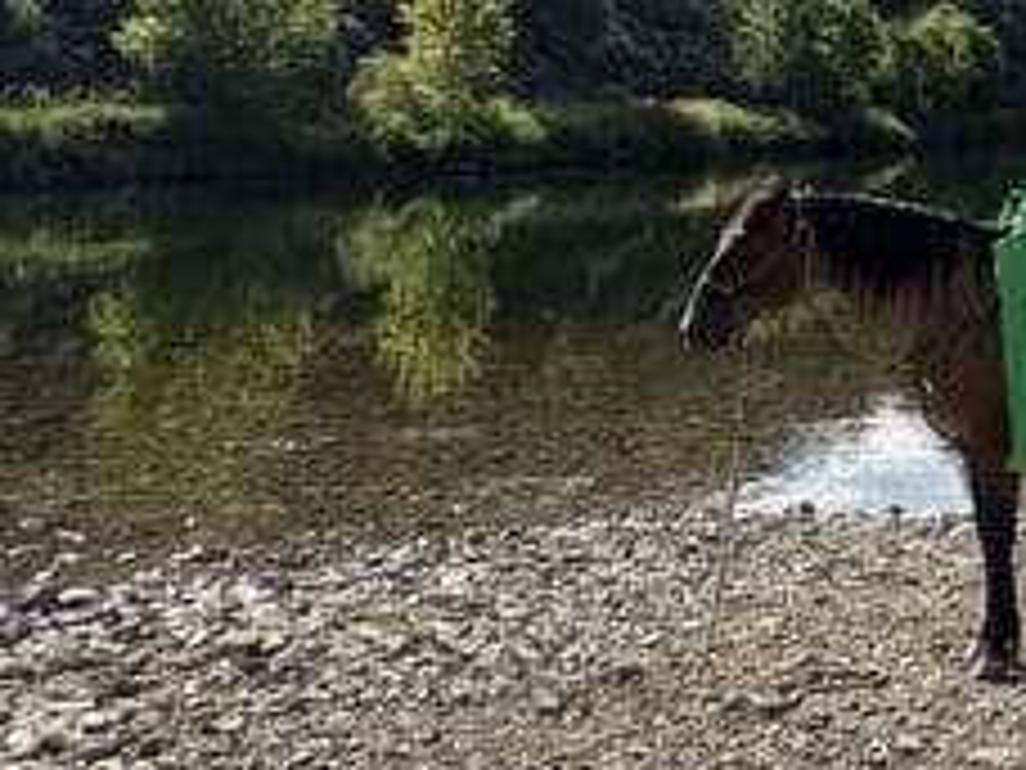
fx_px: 1867
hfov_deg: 27.3
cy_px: -144
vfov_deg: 21.7
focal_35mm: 63
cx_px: 1215
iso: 50
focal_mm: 2.22
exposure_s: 1/1984
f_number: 2.2
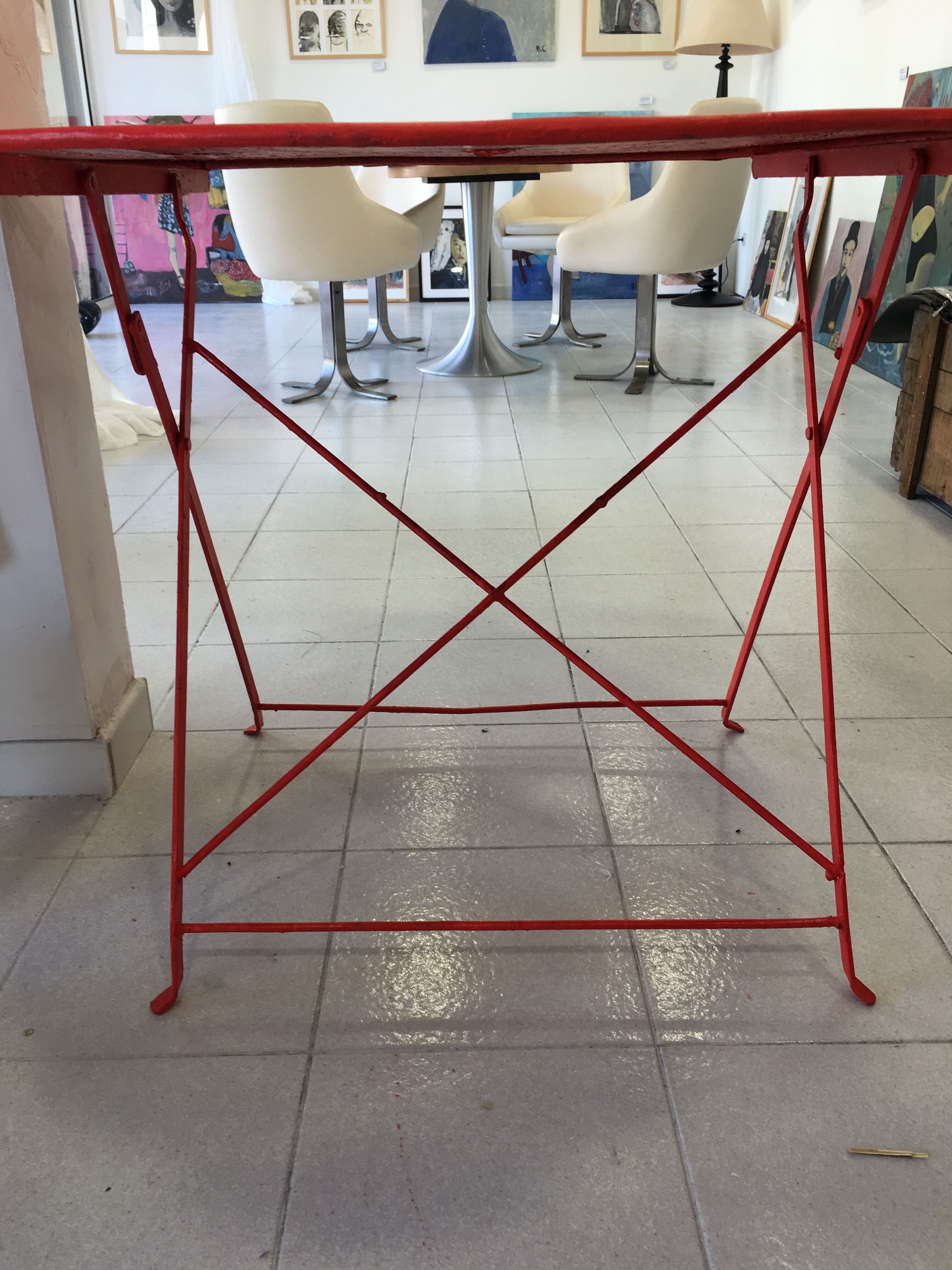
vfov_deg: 61.7
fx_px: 1063
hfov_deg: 48.2
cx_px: 476
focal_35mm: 29
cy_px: 635
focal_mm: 4.15
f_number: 2.2
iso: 32
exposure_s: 1/50
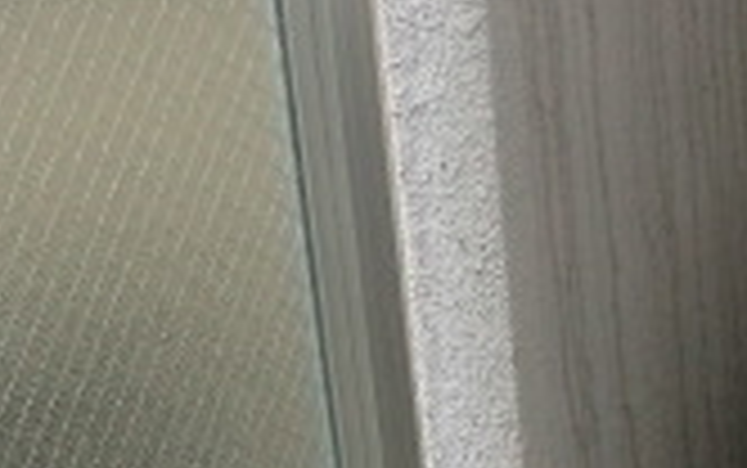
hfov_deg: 20.4
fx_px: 1996
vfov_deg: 13.4
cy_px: 230
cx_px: 774
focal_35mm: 98
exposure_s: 1/60
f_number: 3.2
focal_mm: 4.3
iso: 100
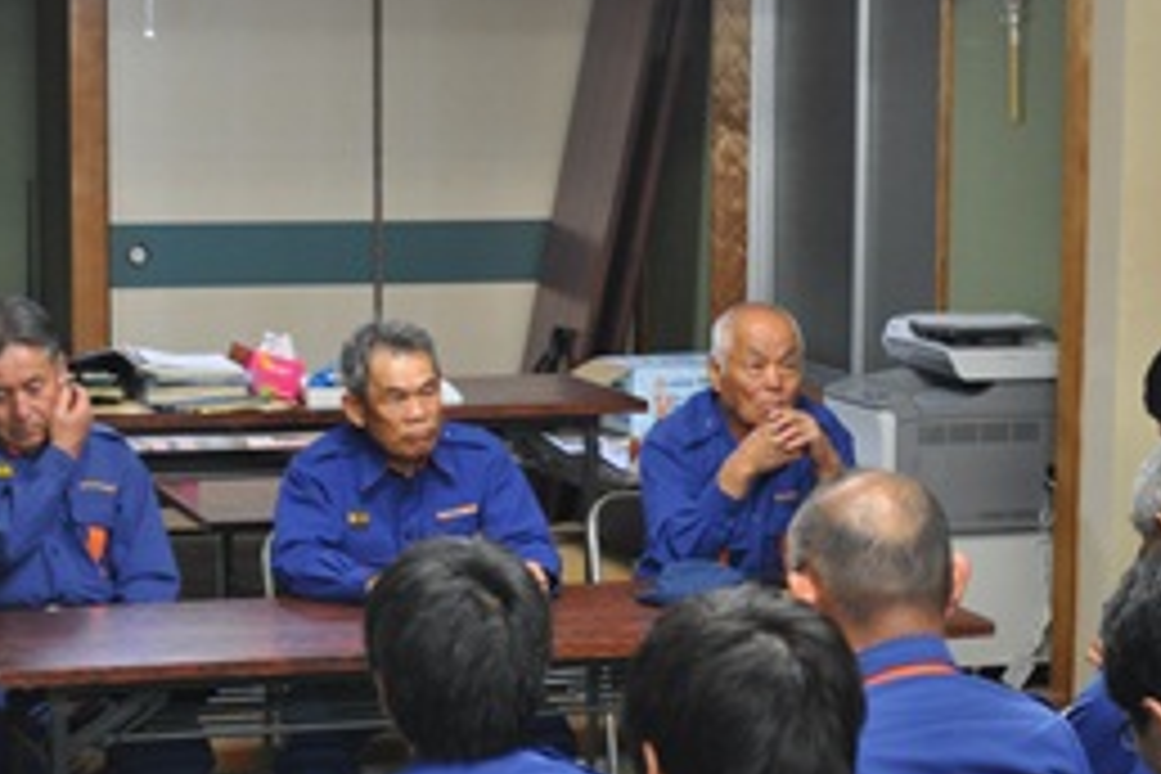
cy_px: 490
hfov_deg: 19.6
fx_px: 3354
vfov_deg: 13.2
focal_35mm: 104
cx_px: 702
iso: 900
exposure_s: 1/30
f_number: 5.3
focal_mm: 40
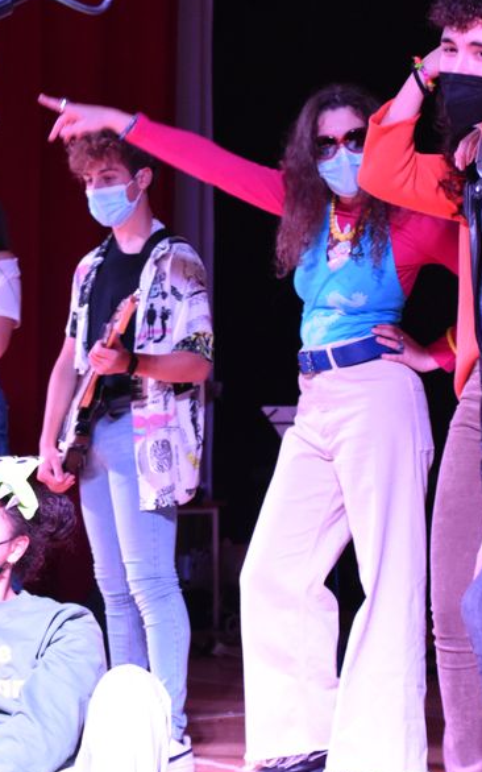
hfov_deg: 12.0
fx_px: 2292
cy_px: 396
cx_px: 165
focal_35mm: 109
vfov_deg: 19.1
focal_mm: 44
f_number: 4.8
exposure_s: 1/100
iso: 2800
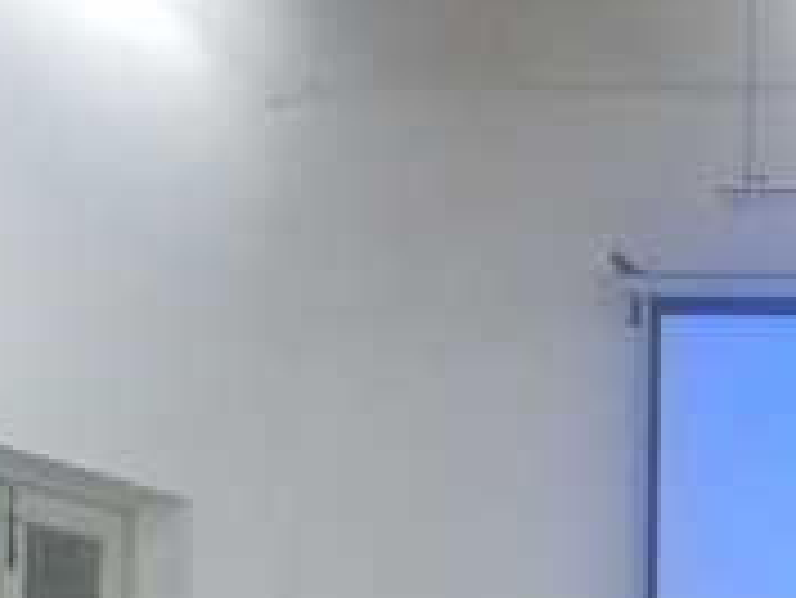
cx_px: 1147
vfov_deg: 15.5
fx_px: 2025
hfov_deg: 19.7
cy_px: 886
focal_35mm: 88
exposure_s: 1/33.3
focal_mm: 3.83
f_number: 2.2
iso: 250
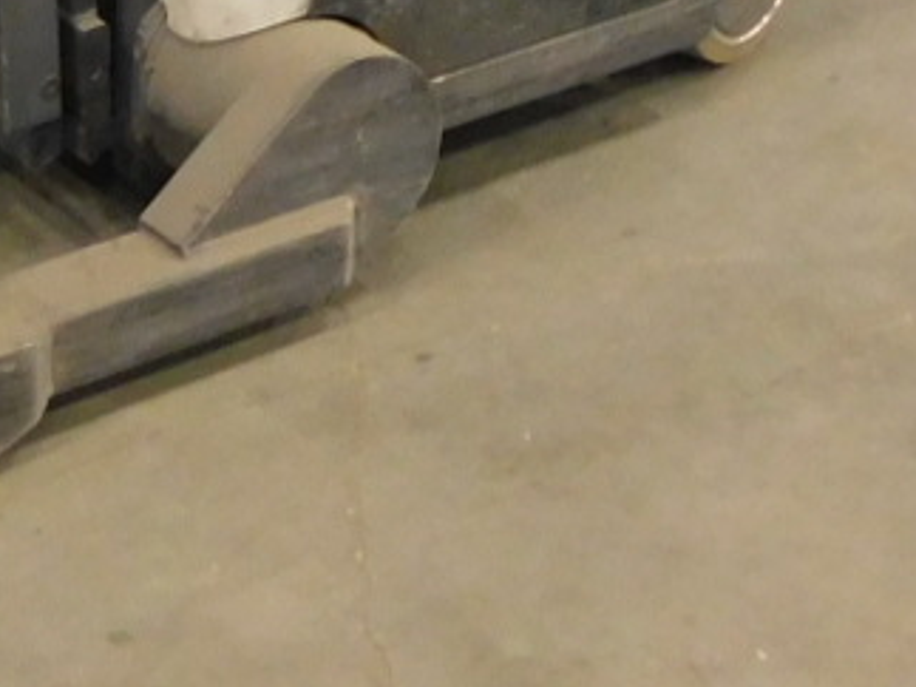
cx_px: 128
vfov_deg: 11.4
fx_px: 3016
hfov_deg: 17.1
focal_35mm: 114
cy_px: -786
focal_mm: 4
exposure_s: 1/13
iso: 400
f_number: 3
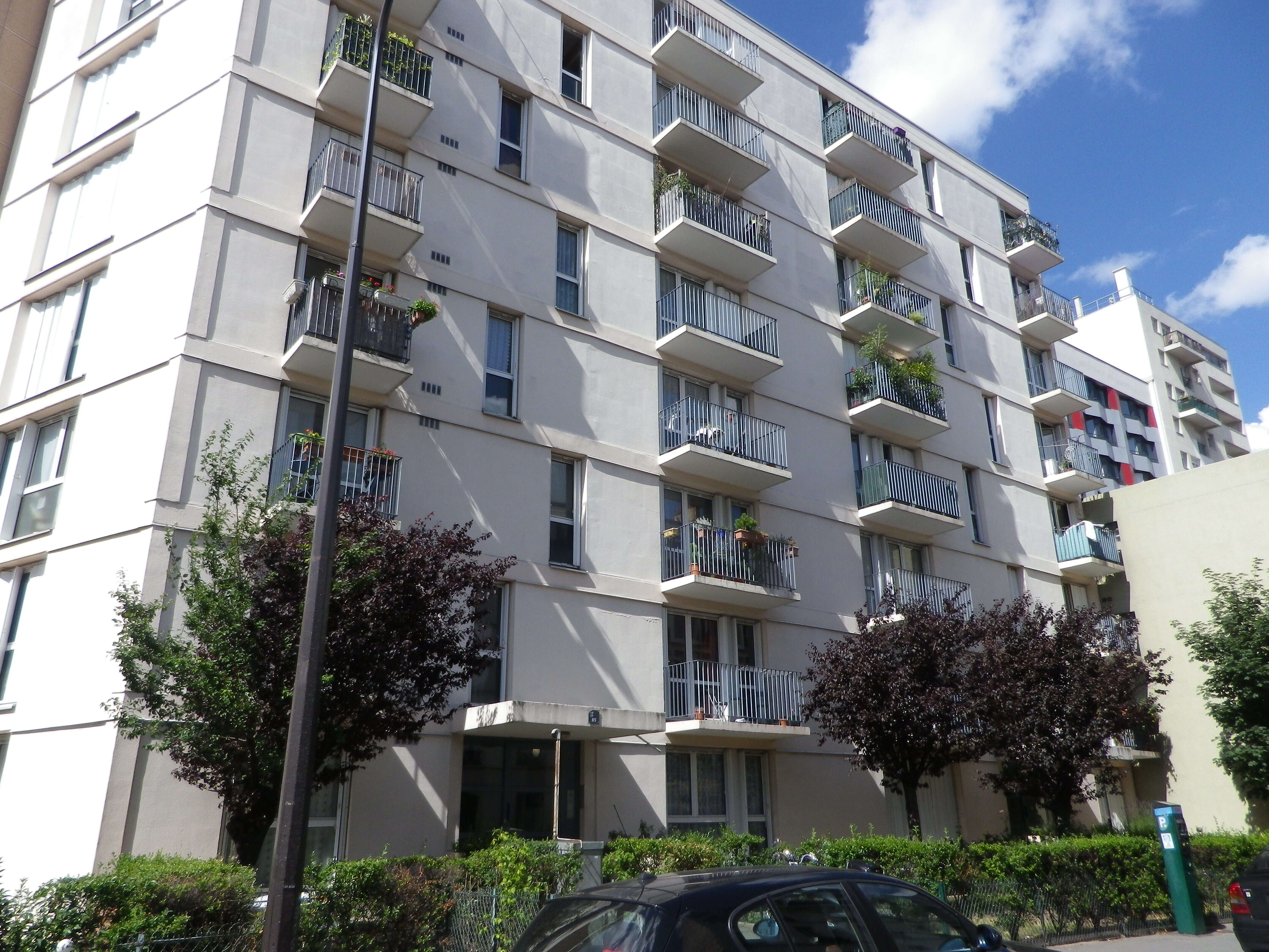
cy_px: 476
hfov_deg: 69.4
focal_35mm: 25
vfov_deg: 54.9
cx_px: 634
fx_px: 916
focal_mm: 4.5
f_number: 3.5
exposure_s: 1/800
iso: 80
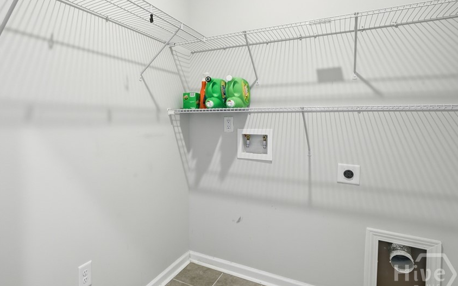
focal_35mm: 21
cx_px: 170
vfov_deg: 56.9
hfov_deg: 80.6
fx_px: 262
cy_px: 117
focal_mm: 16
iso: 320
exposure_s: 1/50
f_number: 9
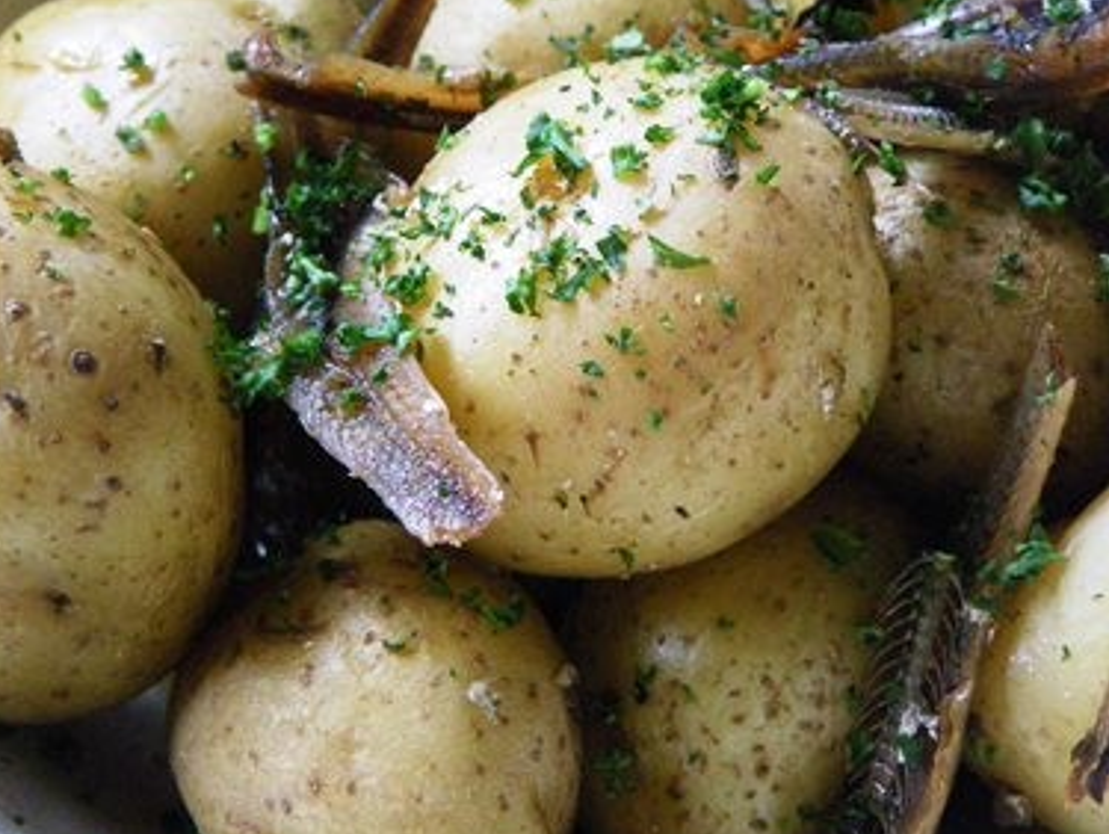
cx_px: 639
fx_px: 2373
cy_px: 373
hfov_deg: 26.3
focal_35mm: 74
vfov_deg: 19.9
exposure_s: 1/50
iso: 800
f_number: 4.6
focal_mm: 11.1
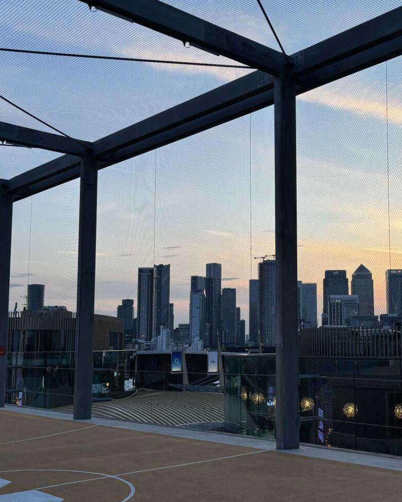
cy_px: 265
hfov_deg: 33.6
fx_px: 654
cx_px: 293
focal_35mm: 44
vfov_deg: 42.0
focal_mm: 5.96
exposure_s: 1/205
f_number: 1.6
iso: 40
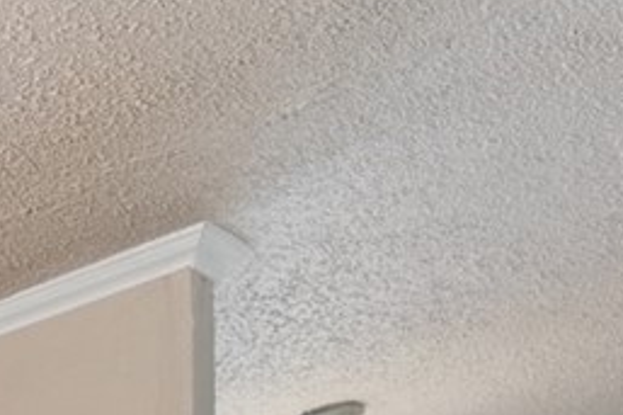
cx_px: -810
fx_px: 2002
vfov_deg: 10.4
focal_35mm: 116
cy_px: 957
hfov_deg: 13.6
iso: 400
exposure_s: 1/15
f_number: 2.8
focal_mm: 14.6
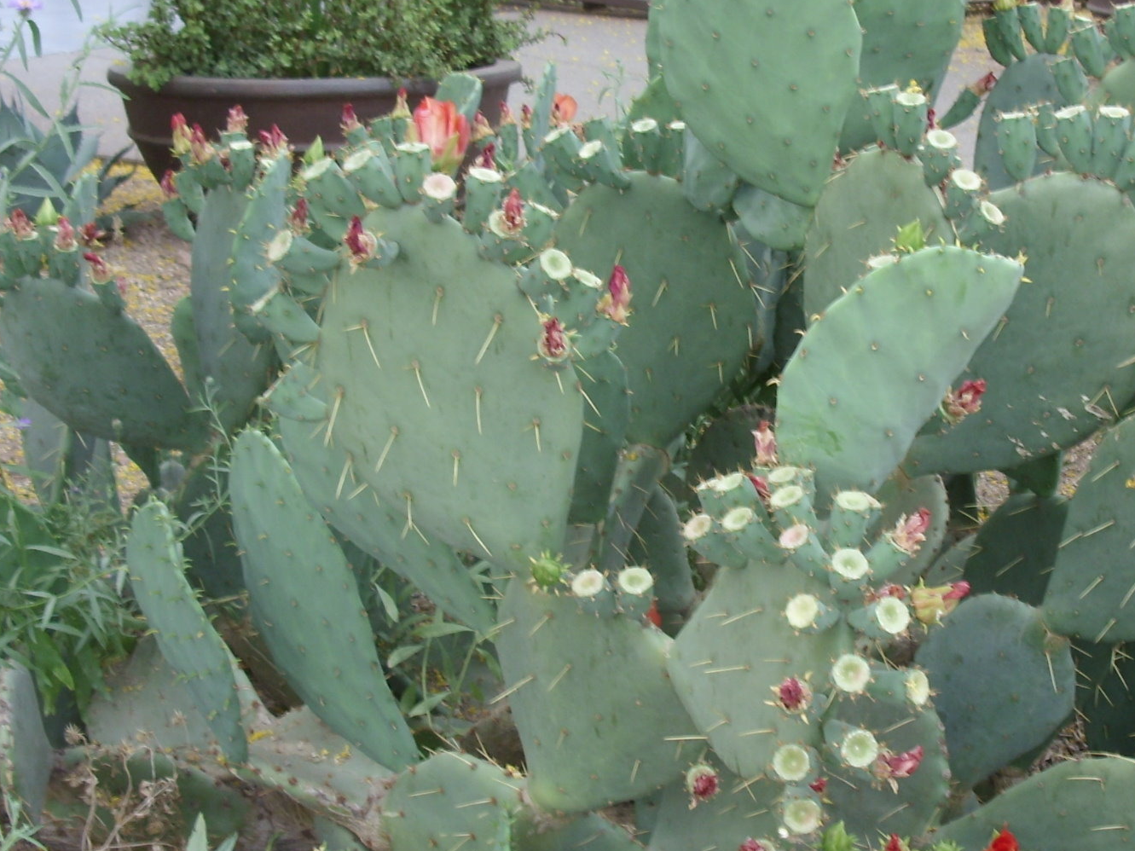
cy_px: 402
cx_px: 792
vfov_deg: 19.9
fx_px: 2426
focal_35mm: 74
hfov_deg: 26.1
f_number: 2.8
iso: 50
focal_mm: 6.3
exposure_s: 1/30
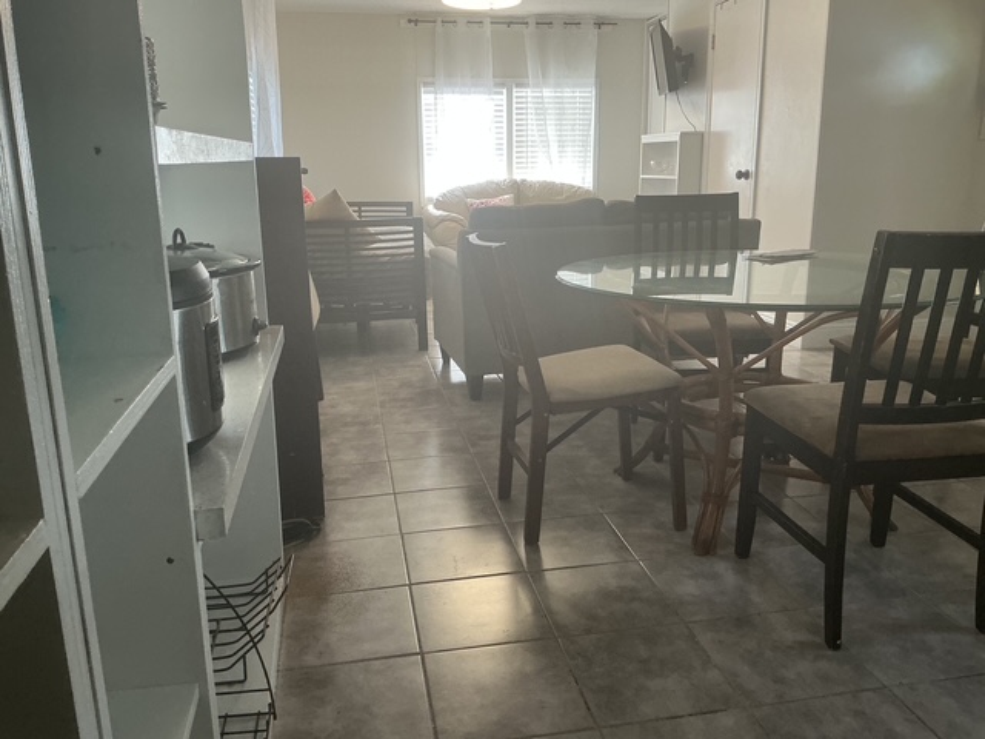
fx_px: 825
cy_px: 370
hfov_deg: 61.7
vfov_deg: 48.2
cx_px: 492
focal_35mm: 29
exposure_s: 1/60
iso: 100
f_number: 1.8
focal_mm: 3
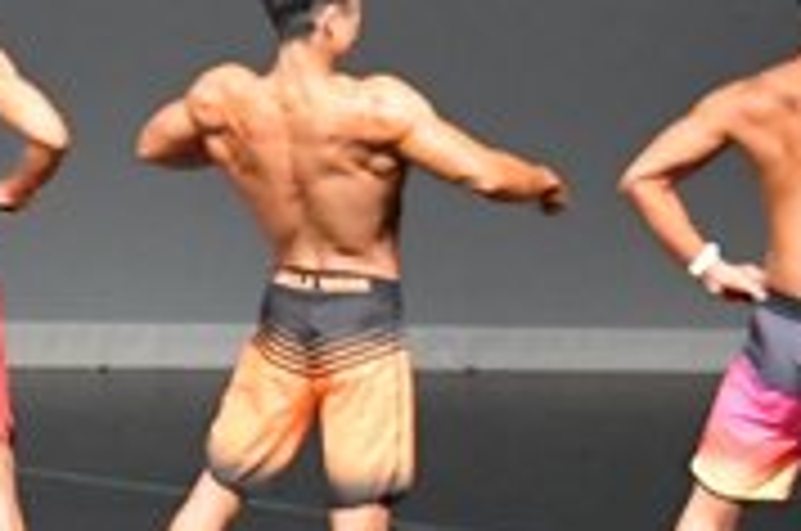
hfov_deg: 3.5
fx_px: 13082
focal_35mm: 589
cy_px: 189
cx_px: -520
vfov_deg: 2.3
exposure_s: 1/400
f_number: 5.6
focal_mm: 90
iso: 8000
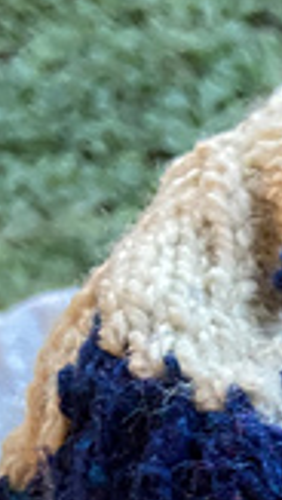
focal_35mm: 111
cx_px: 622
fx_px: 1472
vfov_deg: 18.0
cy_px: 647
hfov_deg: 9.9
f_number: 1.8
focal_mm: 4.25
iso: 500
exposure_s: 1/30
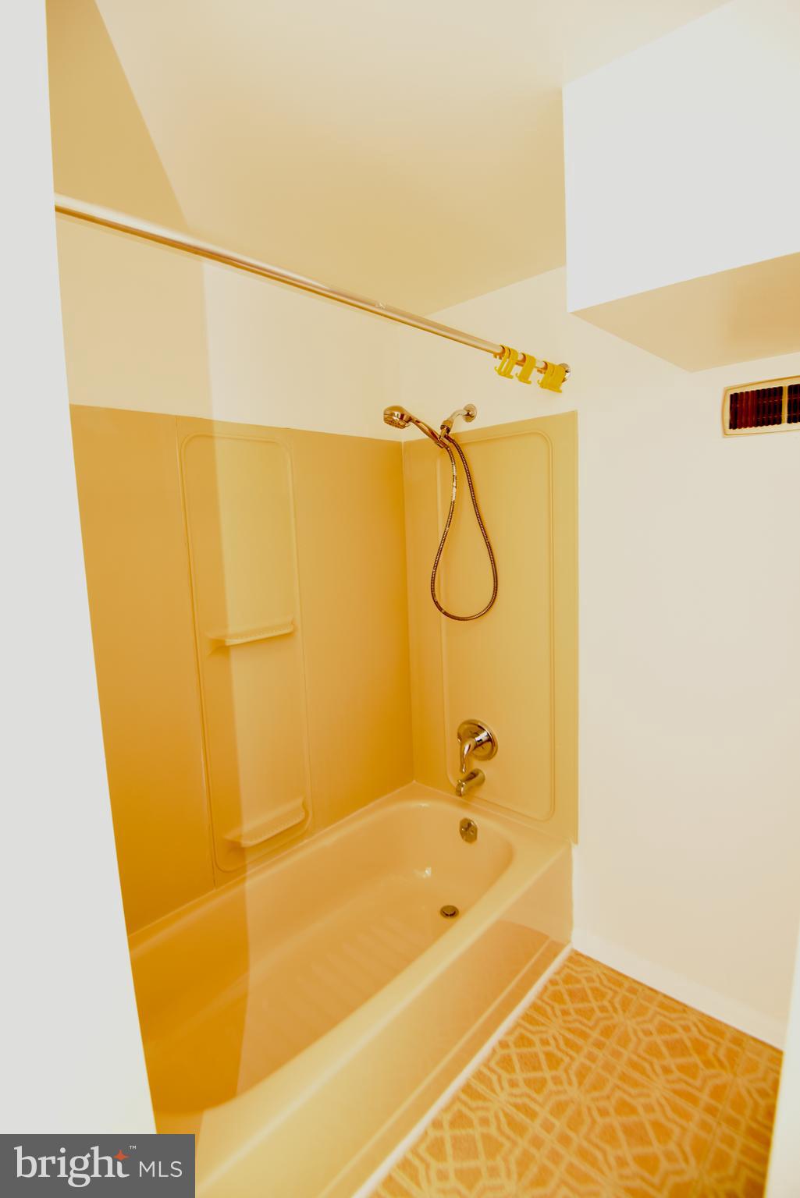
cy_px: 599
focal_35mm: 16
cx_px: 400
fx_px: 533
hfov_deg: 73.8
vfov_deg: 96.7
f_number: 5
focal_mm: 16
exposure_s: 1/60
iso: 800
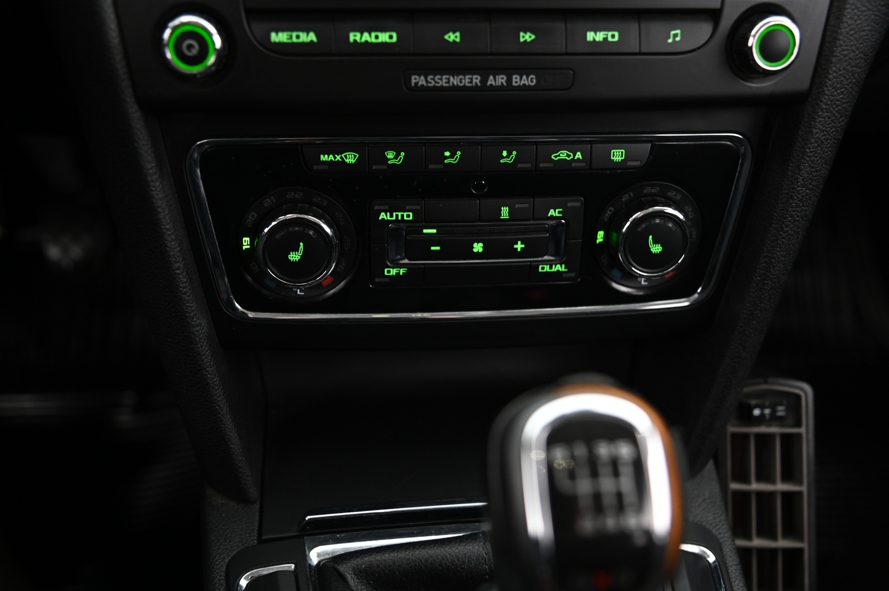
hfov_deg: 48.5
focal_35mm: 40
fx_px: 987
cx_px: 444
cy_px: 296
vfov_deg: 33.3
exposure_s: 1/10
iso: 2000
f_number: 4
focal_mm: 40
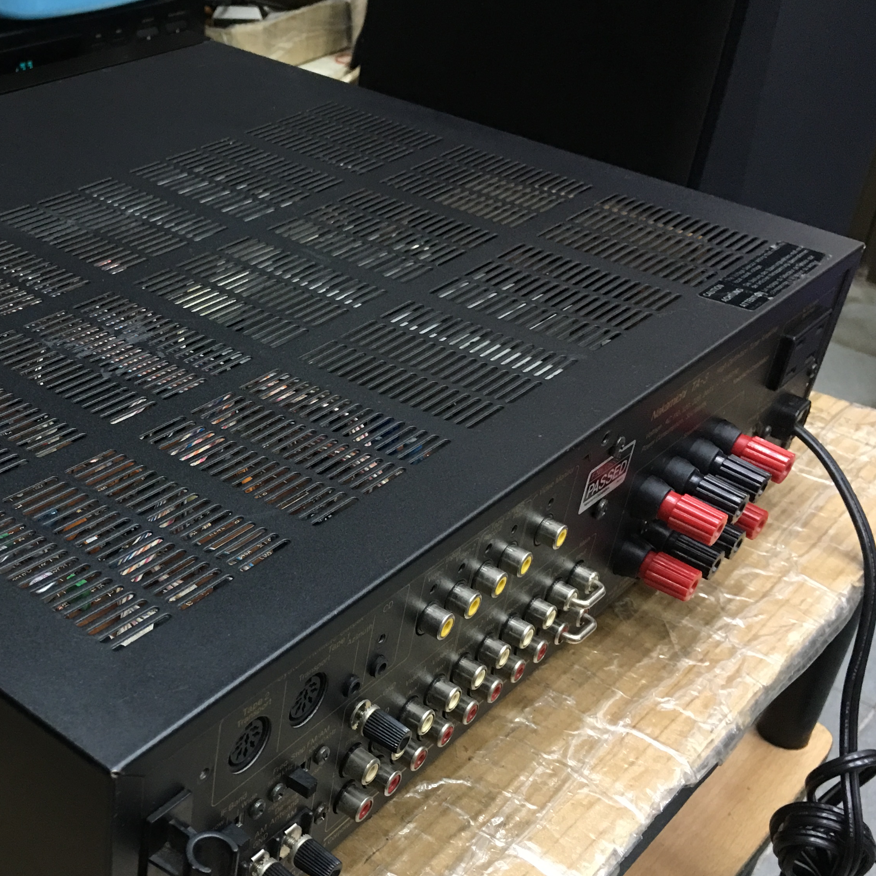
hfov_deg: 35.5
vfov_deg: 36.7
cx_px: 160
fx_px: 1317
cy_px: 501
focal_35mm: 46
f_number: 2.2
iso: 80
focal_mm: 4.15
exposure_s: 1/17
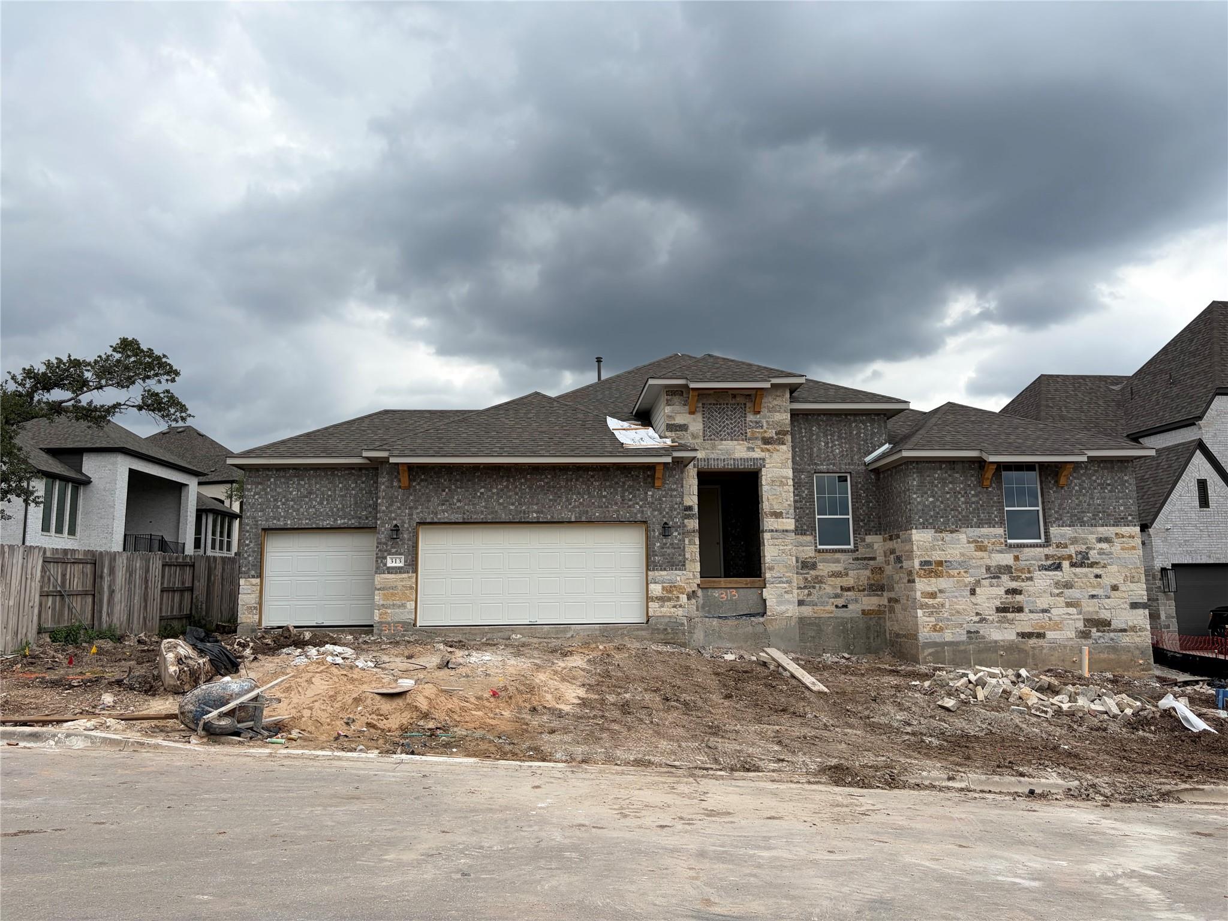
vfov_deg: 53.1
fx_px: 922
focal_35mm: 26
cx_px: 614
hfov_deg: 67.3
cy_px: 460
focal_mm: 5.96
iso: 50
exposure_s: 1/3279
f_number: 1.6
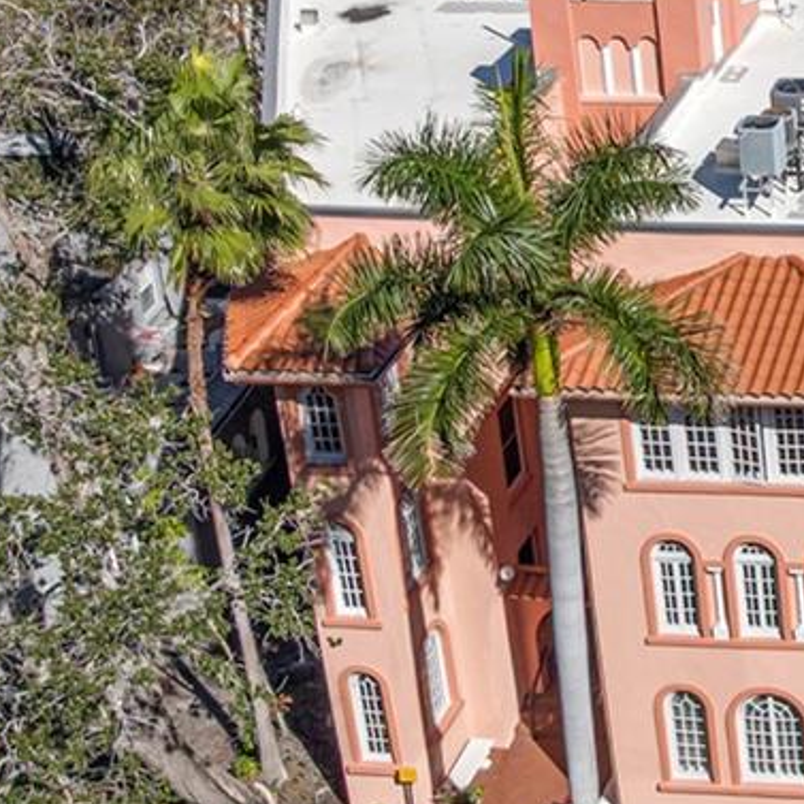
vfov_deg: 19.2
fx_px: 2365
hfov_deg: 17.4
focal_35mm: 90
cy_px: 263
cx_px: 1201
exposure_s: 1/200
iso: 100
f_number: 2.8
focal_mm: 12.29
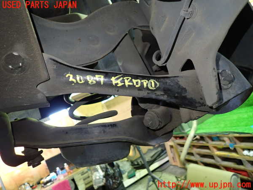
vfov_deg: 54.9
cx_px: 126
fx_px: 183
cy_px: 95
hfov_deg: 69.4
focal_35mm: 25
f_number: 2
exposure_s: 1/30
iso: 640
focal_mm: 4.5
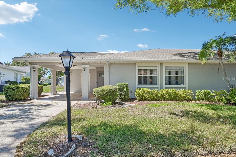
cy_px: 78
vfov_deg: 59.5
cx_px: 118
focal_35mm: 21
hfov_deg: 81.2
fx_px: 138
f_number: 8
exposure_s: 1/1000
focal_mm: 21
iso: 400
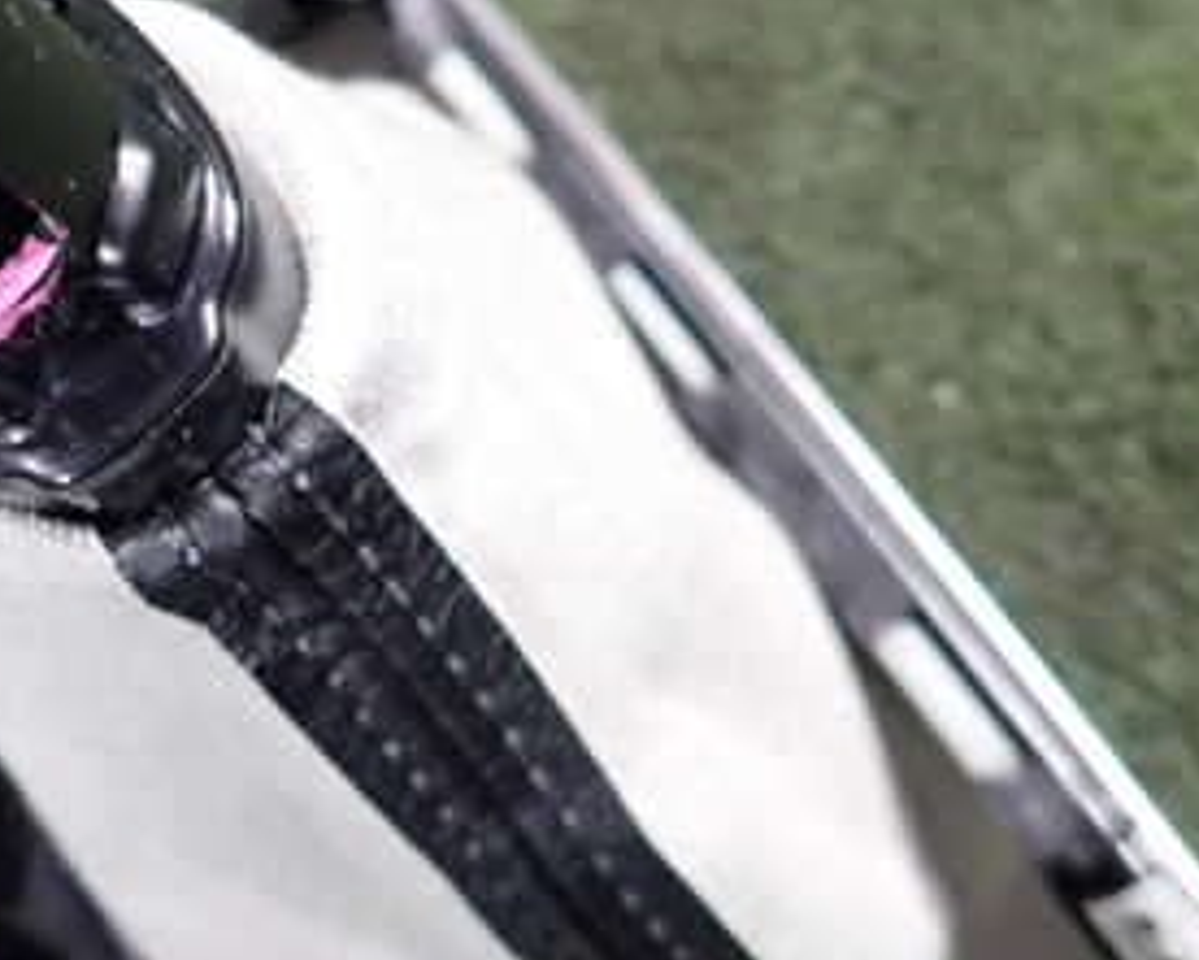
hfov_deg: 32.4
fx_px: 1881
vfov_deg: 27.8
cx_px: -17
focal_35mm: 53
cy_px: 135
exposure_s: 1/30
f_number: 2
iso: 400
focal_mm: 4.5
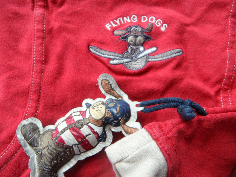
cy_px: 88
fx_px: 164
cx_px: 118
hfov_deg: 71.6
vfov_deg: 56.8
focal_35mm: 24
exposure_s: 1/90
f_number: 2.9
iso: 80
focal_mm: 4.1
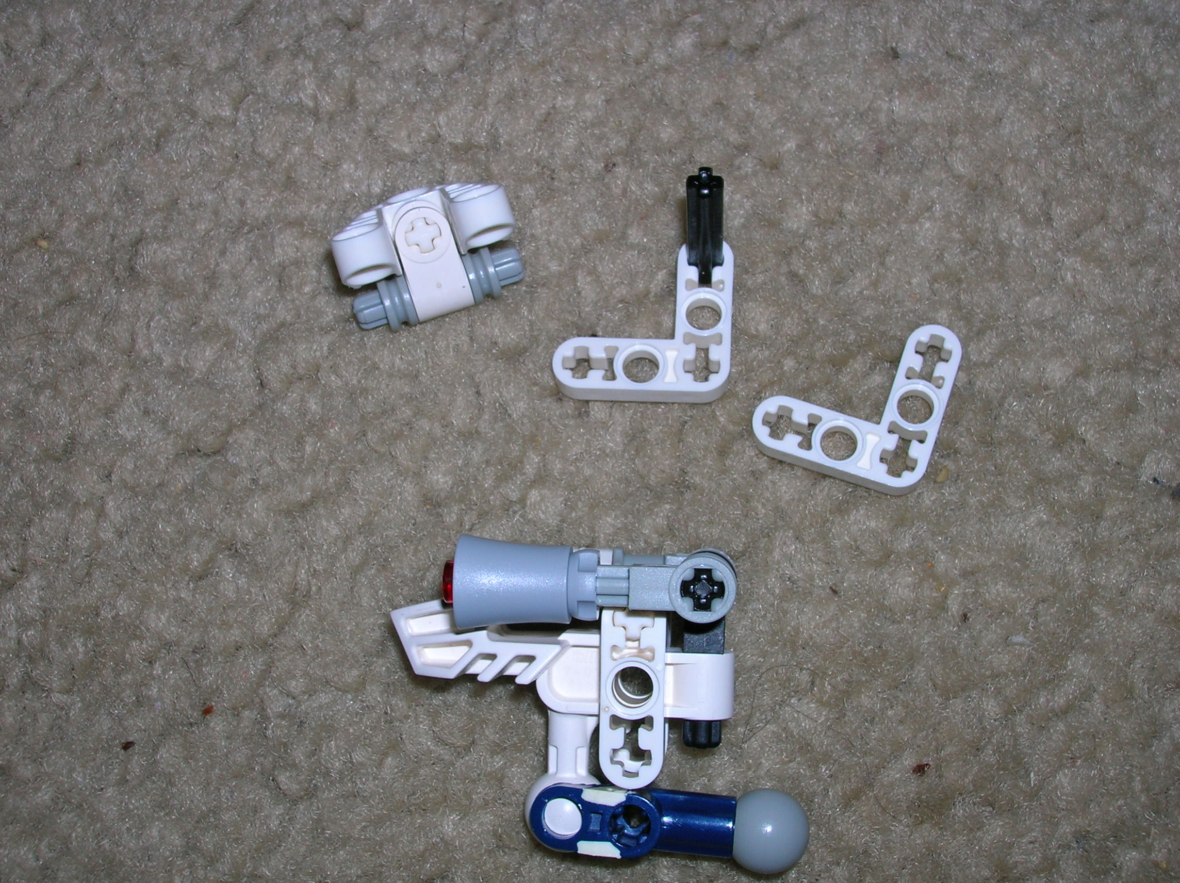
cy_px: 442
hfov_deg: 41.3
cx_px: 590
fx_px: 1567
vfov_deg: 31.5
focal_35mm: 46
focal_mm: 7.7
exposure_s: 1/60.1
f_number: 5.4
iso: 50
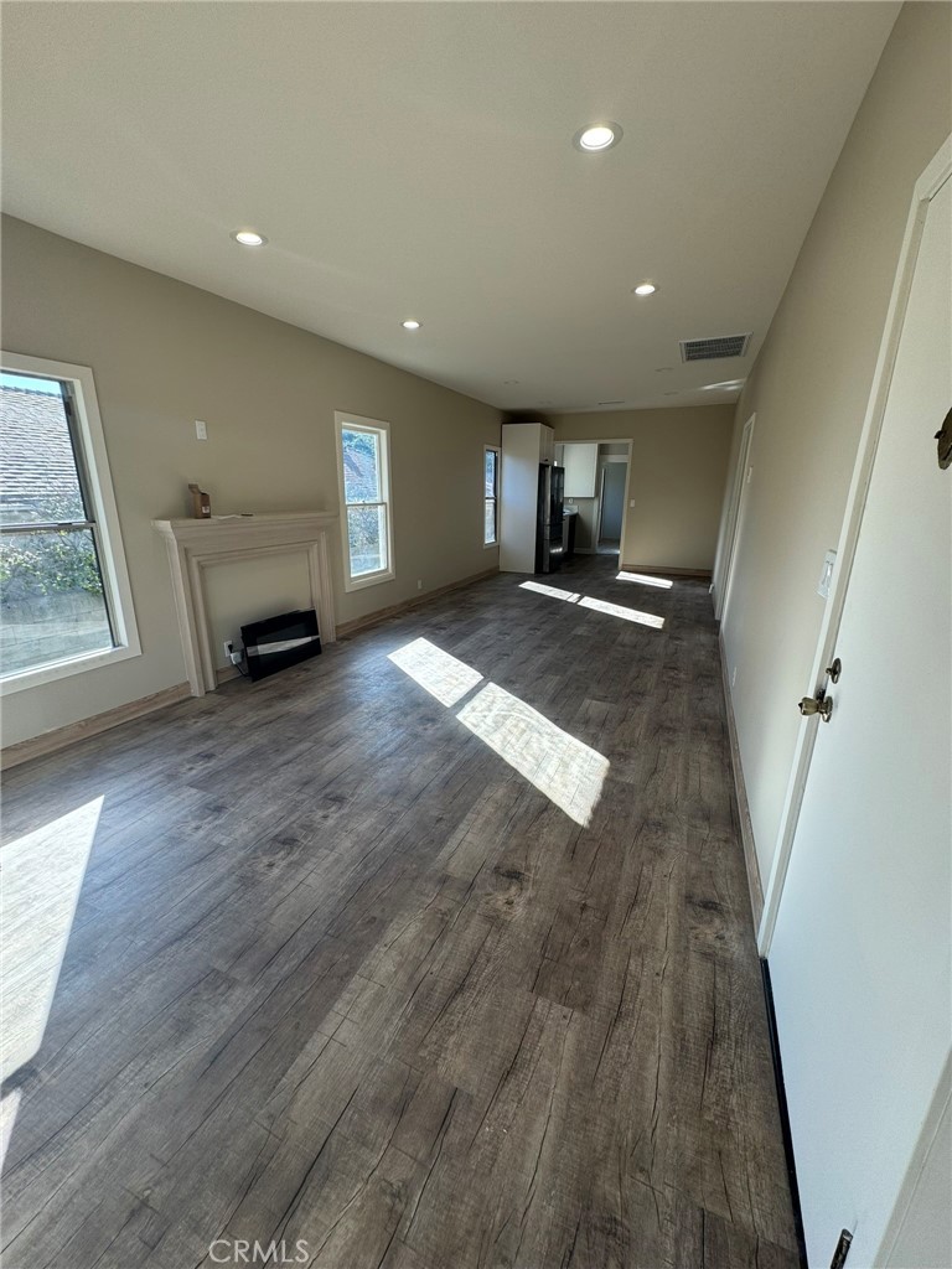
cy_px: 634
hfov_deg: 85.7
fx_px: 513
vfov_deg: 102.1
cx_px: 476
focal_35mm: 14
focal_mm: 2.22
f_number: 2.2
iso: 40
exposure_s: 1/187
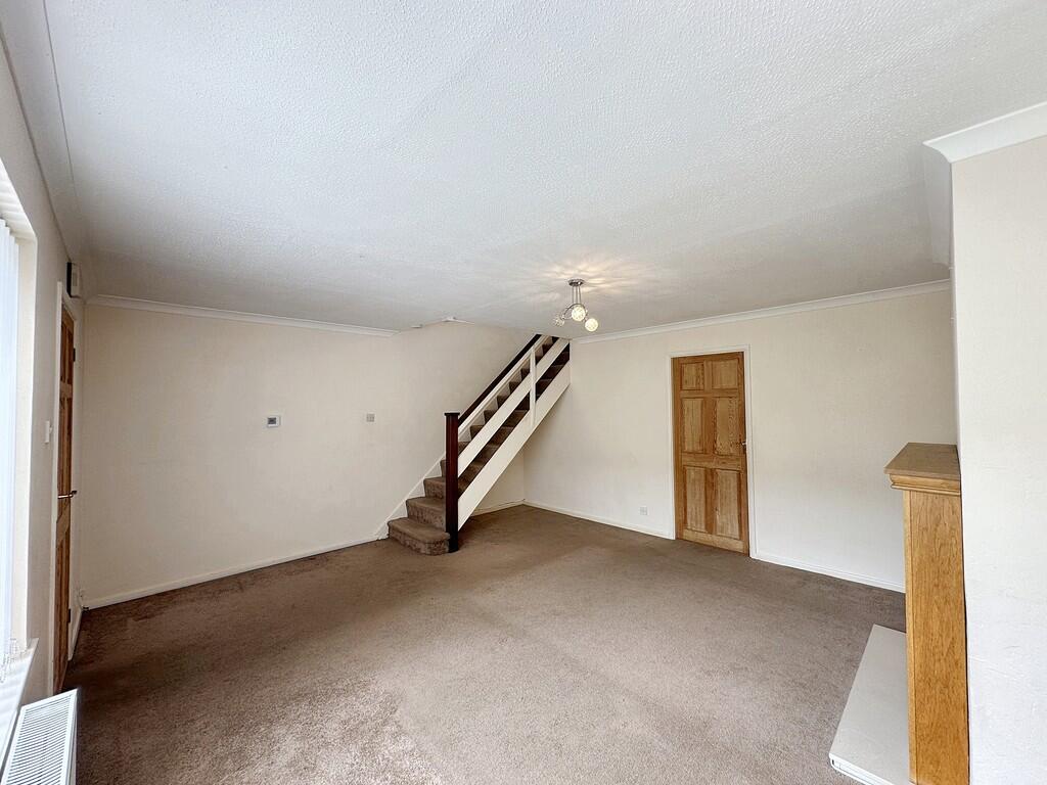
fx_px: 423
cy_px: 392
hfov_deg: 102.1
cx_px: 524
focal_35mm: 14
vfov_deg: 85.7
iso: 64
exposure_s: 1/100
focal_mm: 2.2
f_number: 2.2
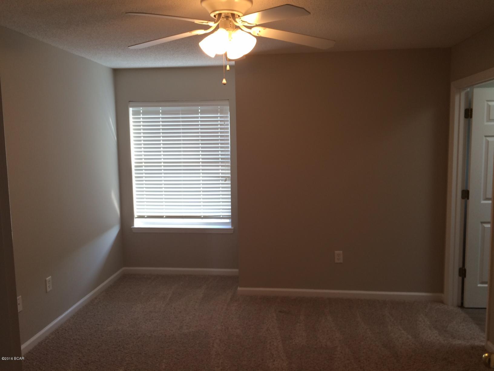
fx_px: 414
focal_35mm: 29
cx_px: 247
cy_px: 186
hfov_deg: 61.7
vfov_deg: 48.2
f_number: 2.2
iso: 40
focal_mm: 4.15
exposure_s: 1/30
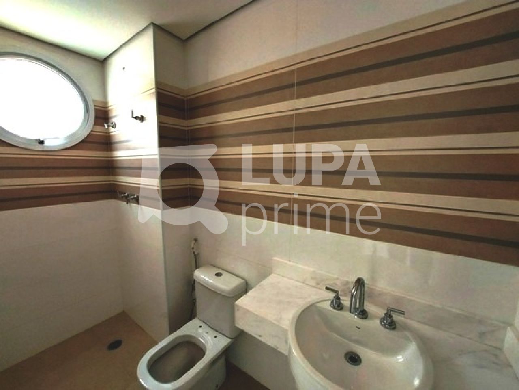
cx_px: 260
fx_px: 195
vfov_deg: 89.9
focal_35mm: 13
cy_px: 195
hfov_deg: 106.2
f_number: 2.2
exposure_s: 1/60
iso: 160
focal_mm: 1.74
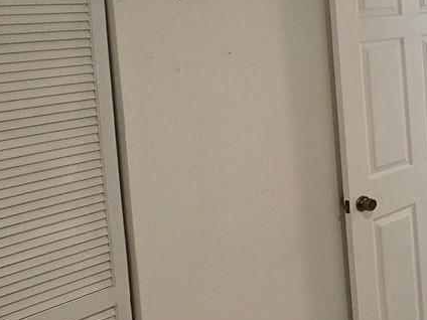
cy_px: 20
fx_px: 604
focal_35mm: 49
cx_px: 656
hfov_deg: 26.6
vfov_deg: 28.3
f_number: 2.2
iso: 320
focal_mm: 2.2
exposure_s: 1/60
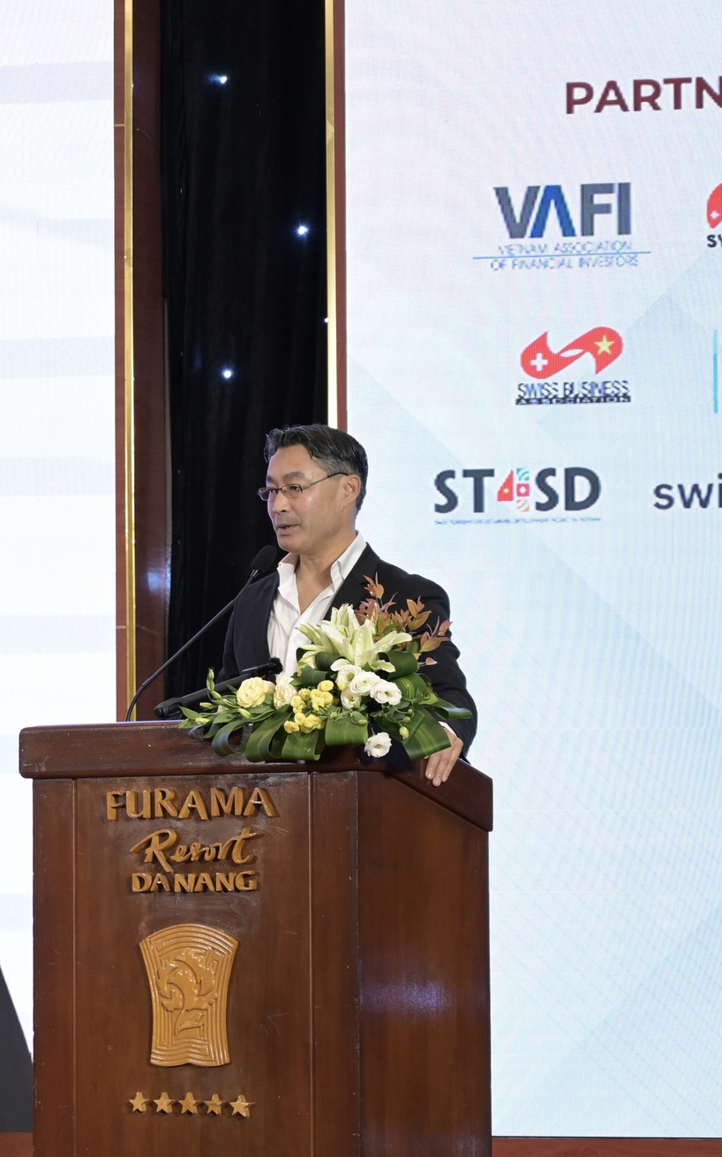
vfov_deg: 19.1
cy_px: 574
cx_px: 137
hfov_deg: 12.0
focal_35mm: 109
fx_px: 3434
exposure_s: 1/125
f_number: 4
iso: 1000
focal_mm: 70
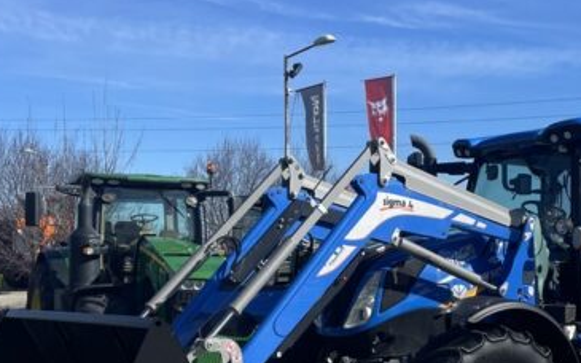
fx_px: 918
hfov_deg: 34.6
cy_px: 245
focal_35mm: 58
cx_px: 411
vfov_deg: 22.3
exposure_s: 1/3300
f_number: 1.6
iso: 32
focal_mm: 4.2
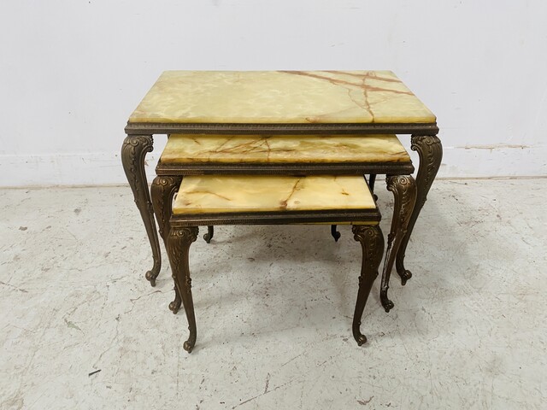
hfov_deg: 67.3
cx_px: 274
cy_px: 205
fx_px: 411
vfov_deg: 53.1
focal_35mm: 26
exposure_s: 1/60
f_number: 1.8
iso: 320
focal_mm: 4.25
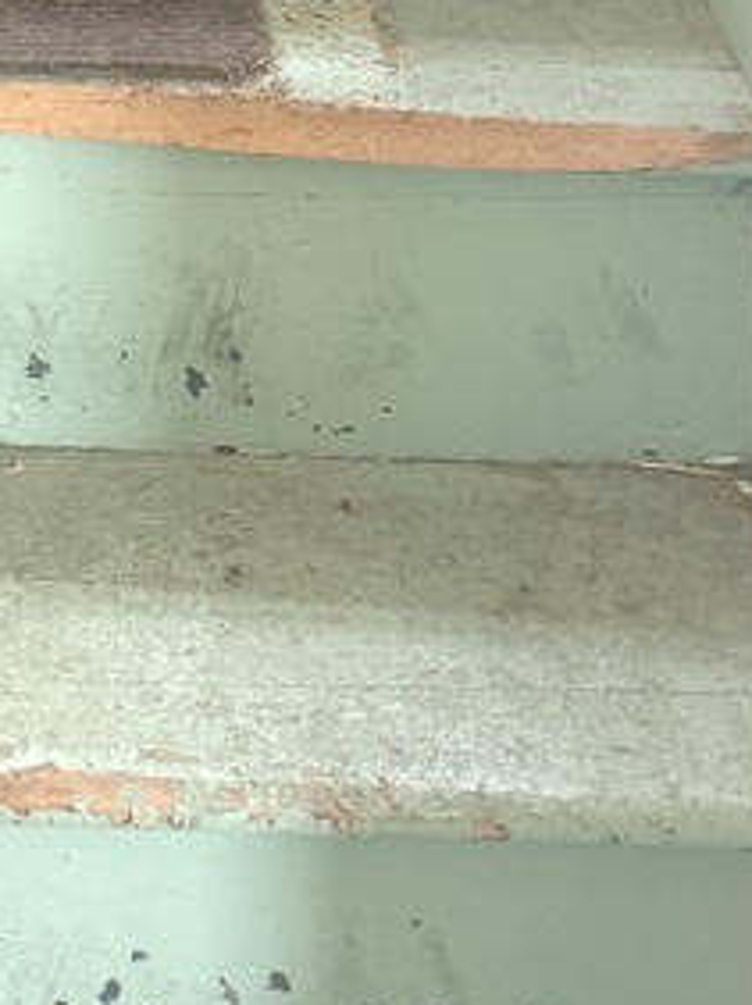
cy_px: -848
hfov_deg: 15.6
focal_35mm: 92
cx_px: -100
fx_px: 2669
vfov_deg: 17.1
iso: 200
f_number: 1.78
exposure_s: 1/60
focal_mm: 6.76
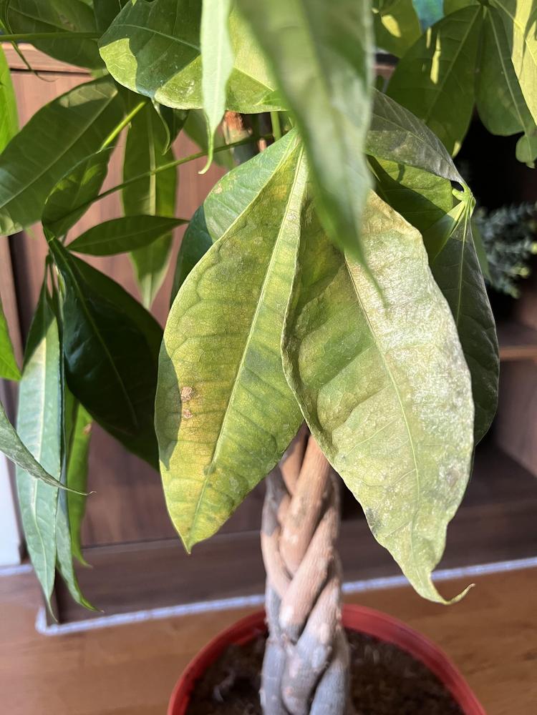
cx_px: 268
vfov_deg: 67.3
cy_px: 358
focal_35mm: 26
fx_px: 538
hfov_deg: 53.1
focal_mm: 5.7
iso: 160
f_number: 1.5
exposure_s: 1/60
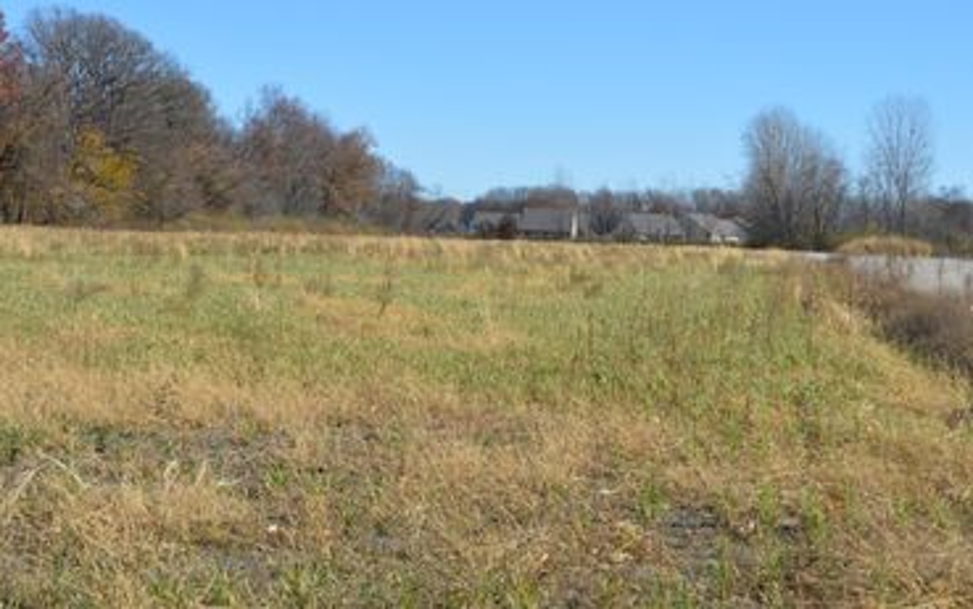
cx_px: 385
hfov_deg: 32.8
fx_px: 1645
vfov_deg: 20.9
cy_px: 206
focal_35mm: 62
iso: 100
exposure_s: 1/250
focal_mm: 30
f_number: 8
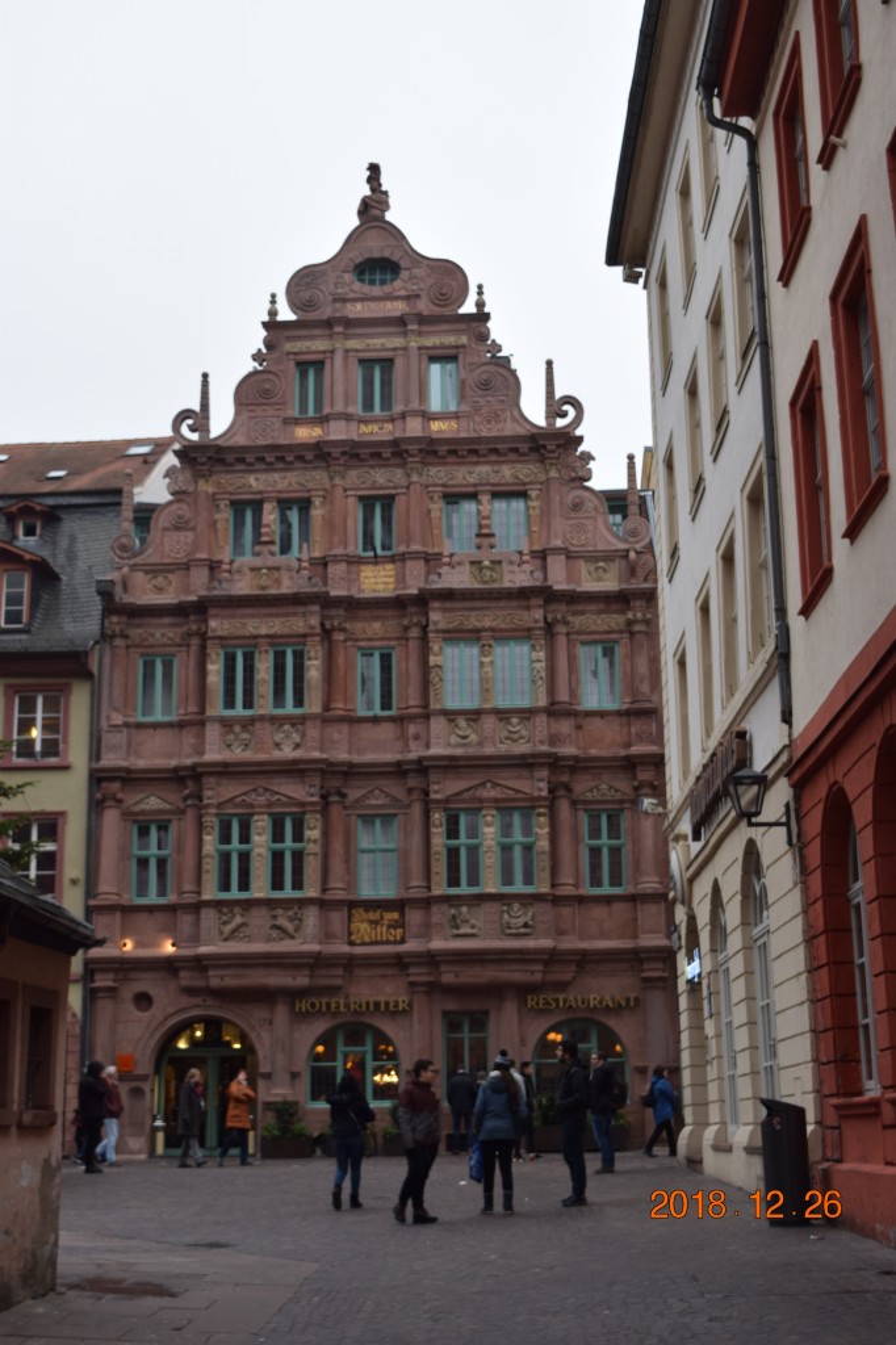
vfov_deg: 41.1
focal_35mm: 48
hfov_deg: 28.1
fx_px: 1793
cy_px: 672
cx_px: 448
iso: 400
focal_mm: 32
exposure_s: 1/125
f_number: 5.6
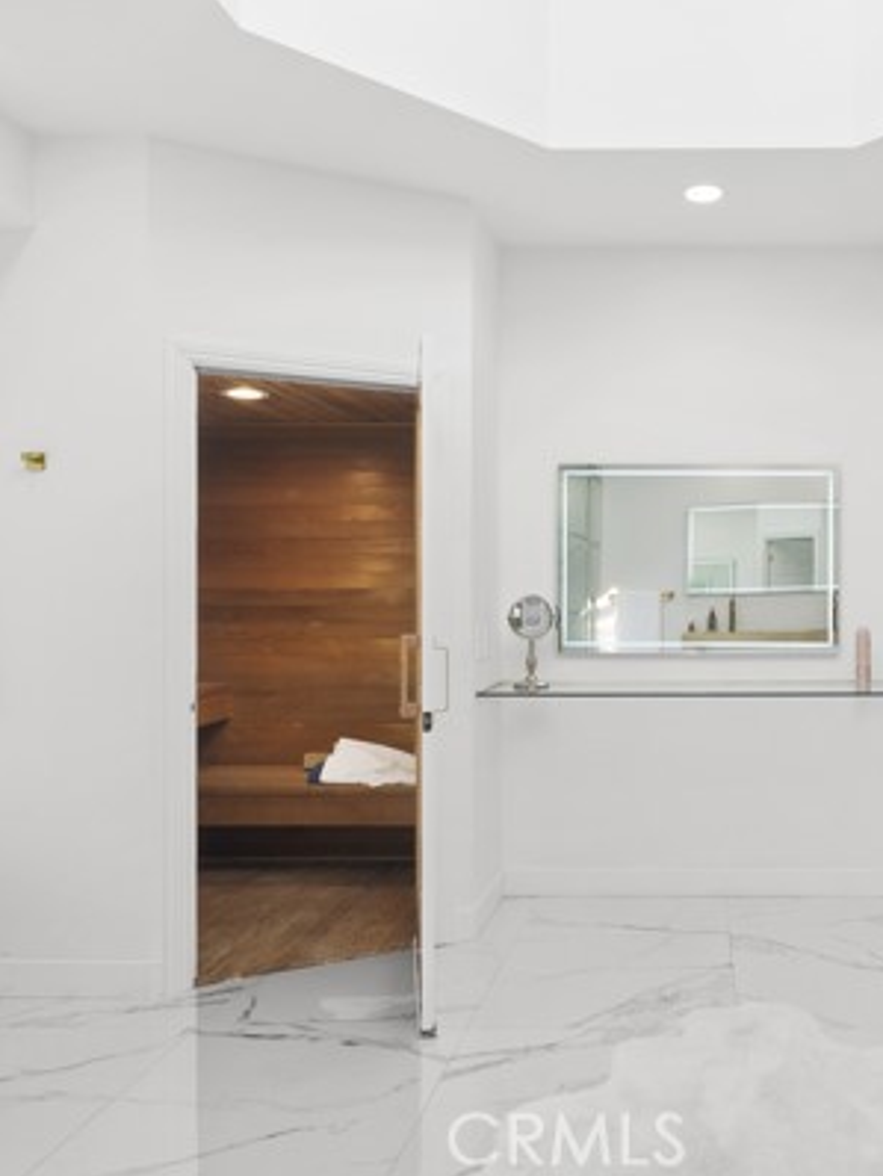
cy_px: 589
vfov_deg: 61.6
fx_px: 985
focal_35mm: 29
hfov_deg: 46.0
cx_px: 694
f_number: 8
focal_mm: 20
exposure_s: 1/8
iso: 250
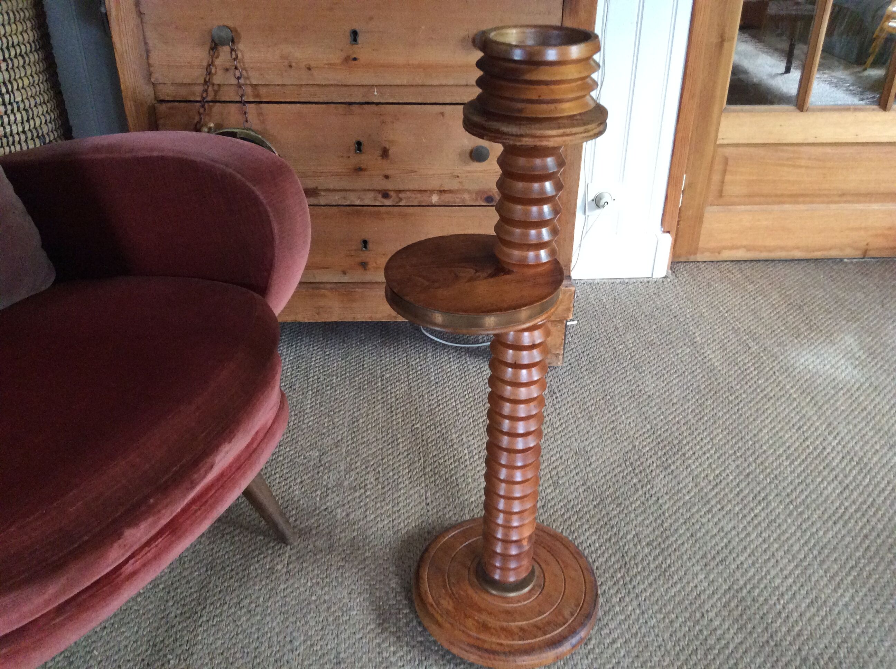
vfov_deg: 44.1
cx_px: 448
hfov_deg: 56.9
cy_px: 334
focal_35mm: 32
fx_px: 827
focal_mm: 3.3
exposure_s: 1/25
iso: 200
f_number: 2.4
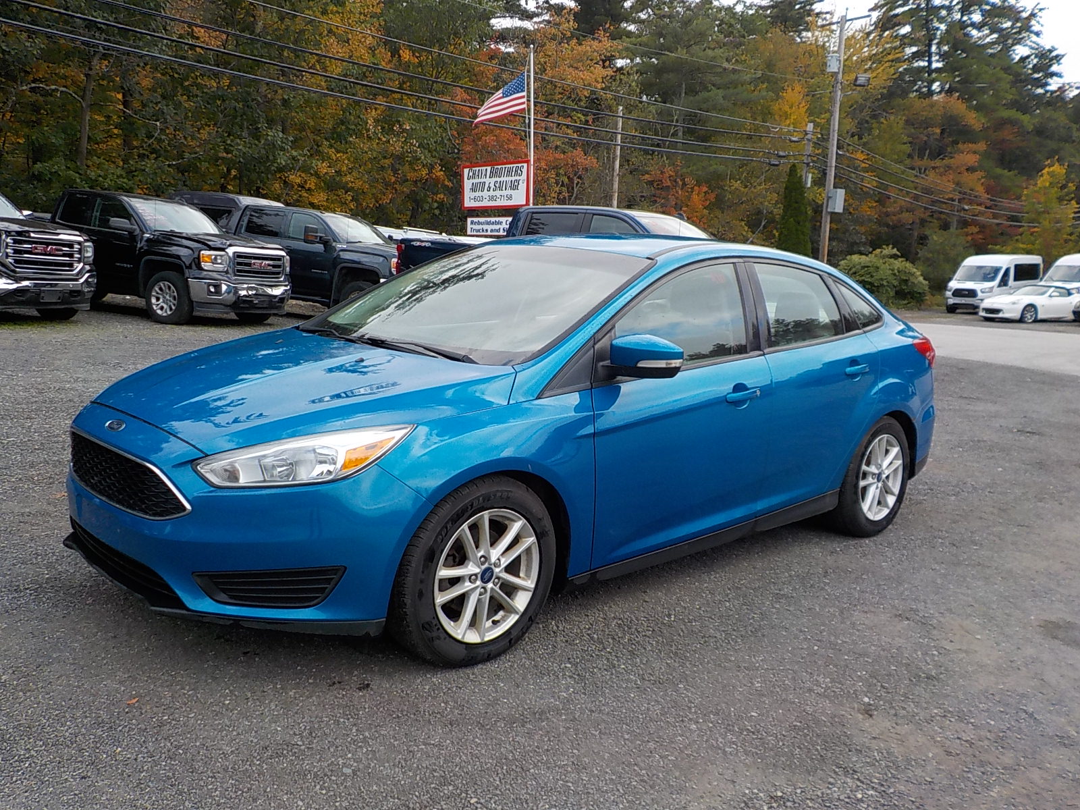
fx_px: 936
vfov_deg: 46.8
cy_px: 405
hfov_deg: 60.0
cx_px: 540
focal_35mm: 30
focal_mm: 4.1
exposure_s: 1/200
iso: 125
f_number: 3.3
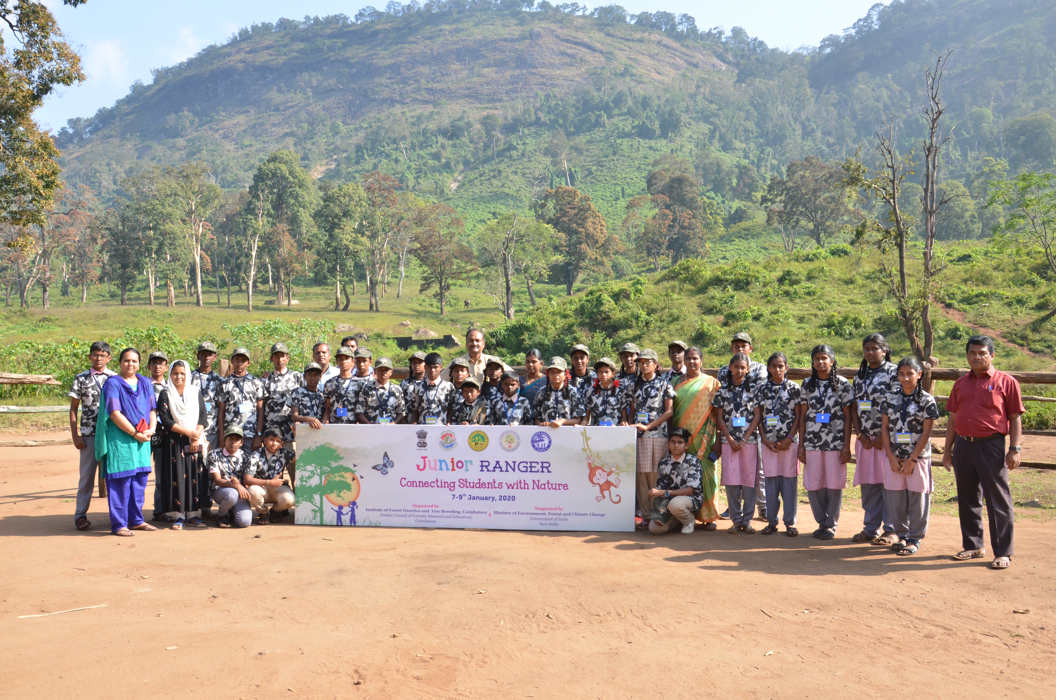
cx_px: 528
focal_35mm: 32
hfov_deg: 59.6
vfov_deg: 41.5
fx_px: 922
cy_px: 350
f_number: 9
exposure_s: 1/250
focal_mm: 21
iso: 400
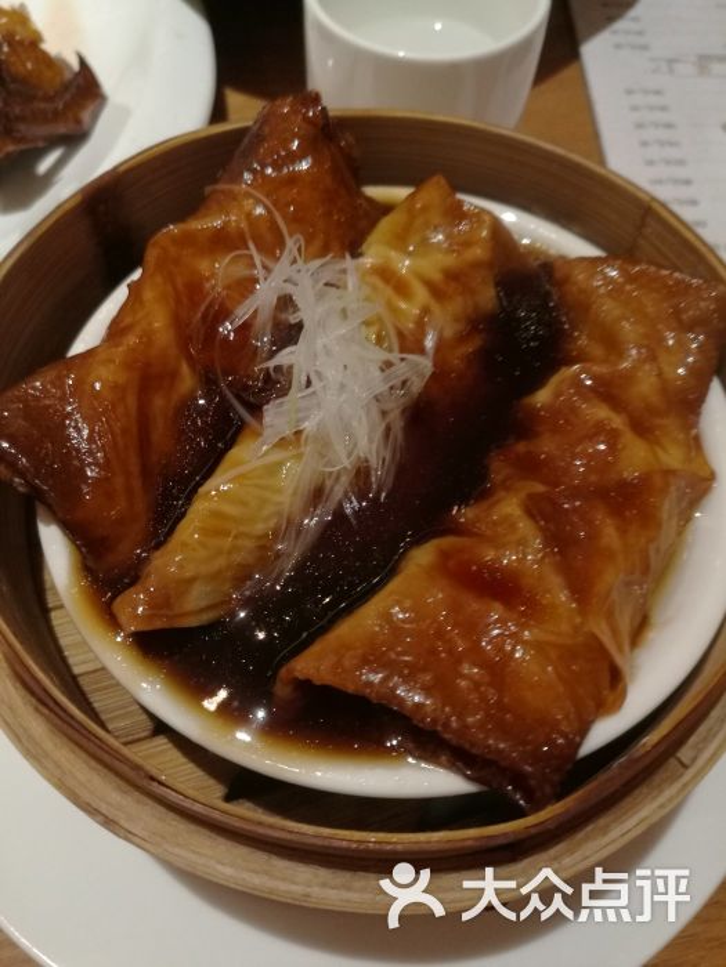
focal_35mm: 27
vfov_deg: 65.3
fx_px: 755
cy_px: 484
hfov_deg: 51.4
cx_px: 363
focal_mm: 4.04
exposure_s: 1/33.3
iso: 250
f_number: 2
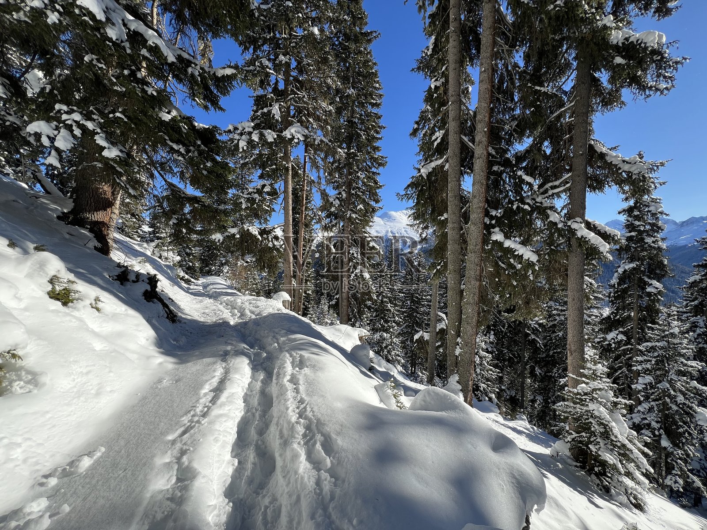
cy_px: 265
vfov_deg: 89.9
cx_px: 354
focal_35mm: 13
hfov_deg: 106.2
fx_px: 266
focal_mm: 1.57
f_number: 1.8
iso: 32
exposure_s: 1/1292
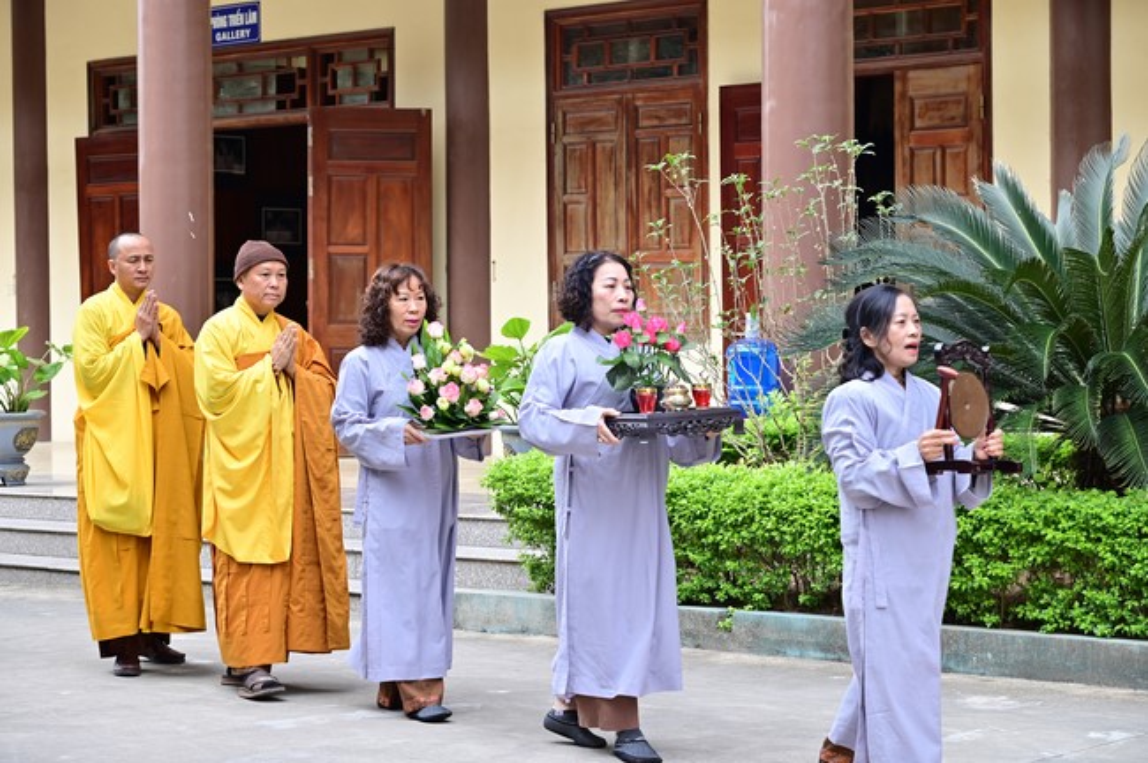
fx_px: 2708
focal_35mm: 85
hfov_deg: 23.9
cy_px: 382
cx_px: 574
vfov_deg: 16.0
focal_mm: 85
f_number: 6.3
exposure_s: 1/100
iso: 200
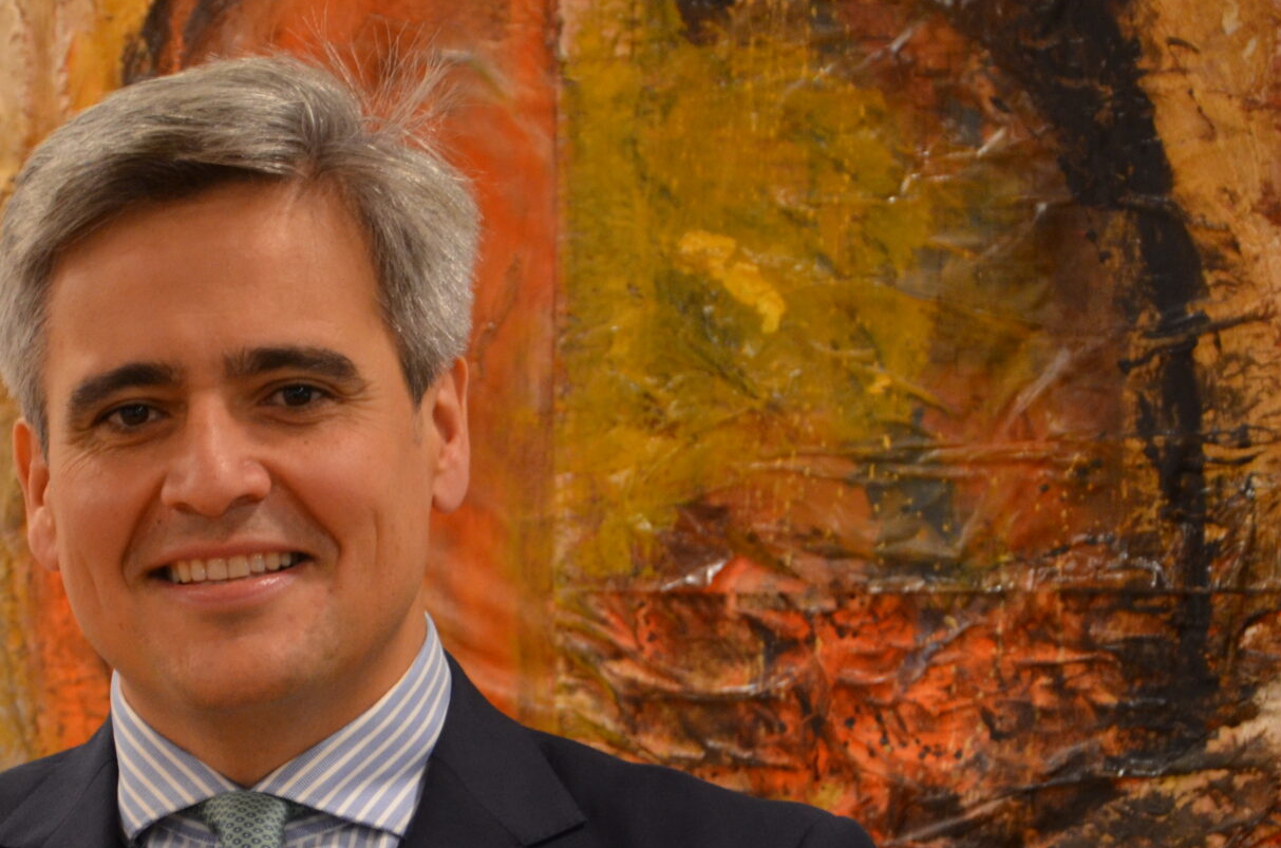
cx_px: 321
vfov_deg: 6.5
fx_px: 7420
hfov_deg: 9.8
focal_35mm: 209
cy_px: 733
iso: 800
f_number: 5.3
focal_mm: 66
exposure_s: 1/30
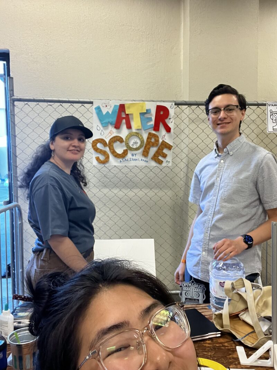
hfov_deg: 46.8
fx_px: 320
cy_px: 185
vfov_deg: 60.0
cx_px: 138
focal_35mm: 30
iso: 320
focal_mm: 2.71
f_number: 2.2
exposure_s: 1/30
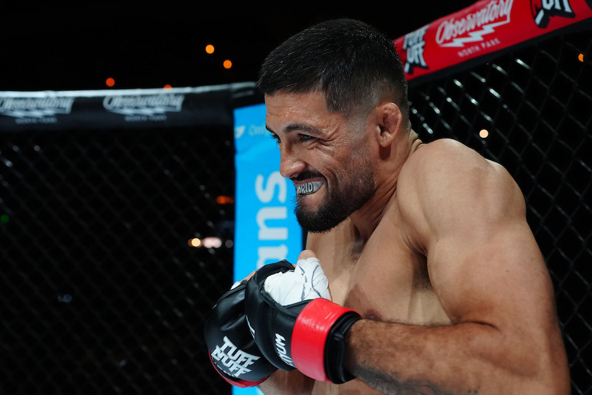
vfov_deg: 30.5
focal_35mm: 44
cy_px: 209
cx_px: 338
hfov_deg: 44.4
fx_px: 724
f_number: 3.5
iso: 4000
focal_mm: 38
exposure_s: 1/640
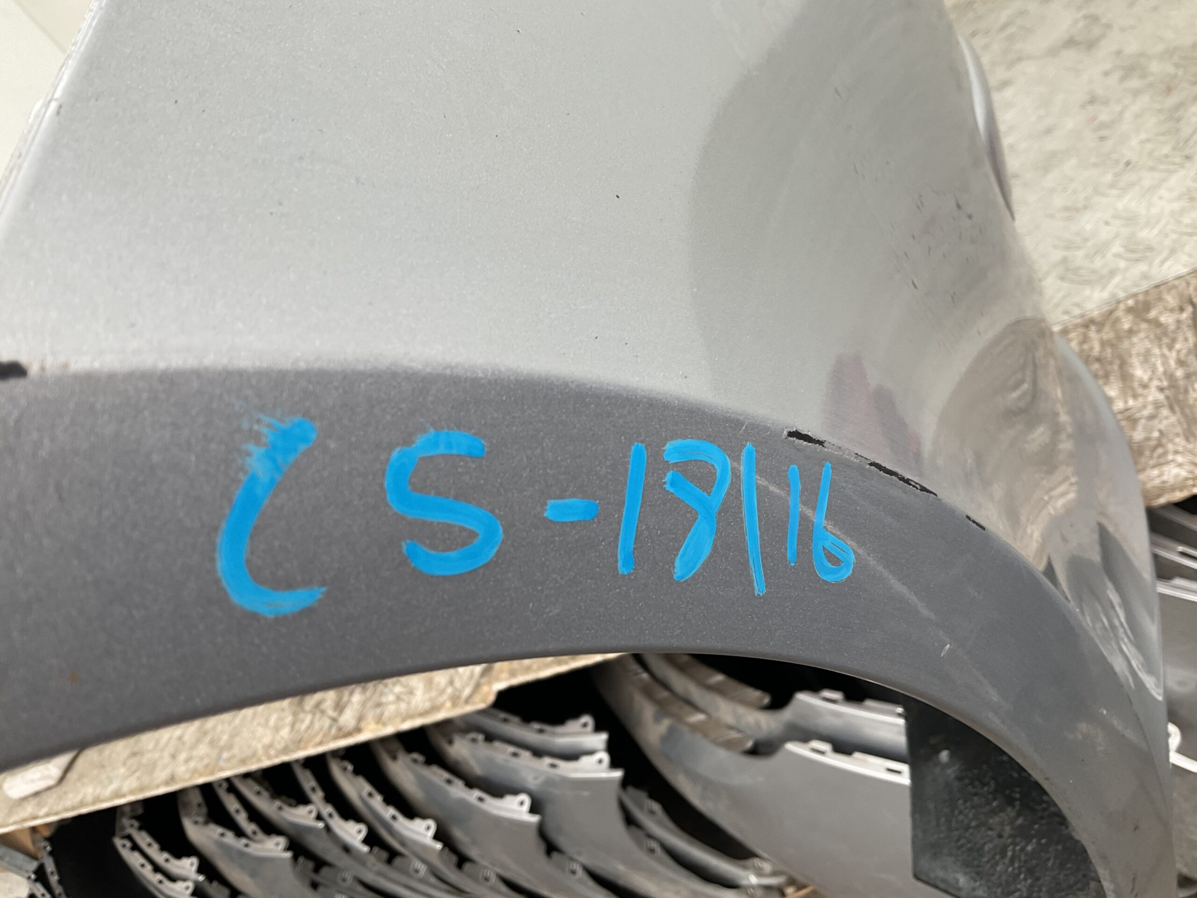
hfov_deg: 61.7
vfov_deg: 48.2
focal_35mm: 29
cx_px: 598
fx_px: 1003
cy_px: 449
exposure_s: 1/120
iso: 32
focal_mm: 3
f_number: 1.8
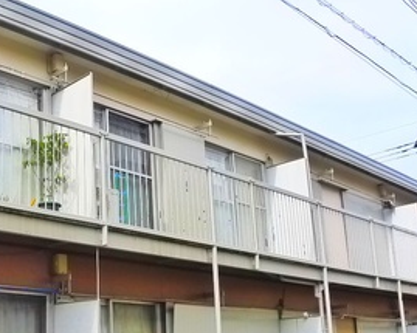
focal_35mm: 61
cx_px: 25
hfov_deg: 29.4
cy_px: 230
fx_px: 753
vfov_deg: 24.8
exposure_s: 1/500
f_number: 4
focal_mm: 5.1
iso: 400
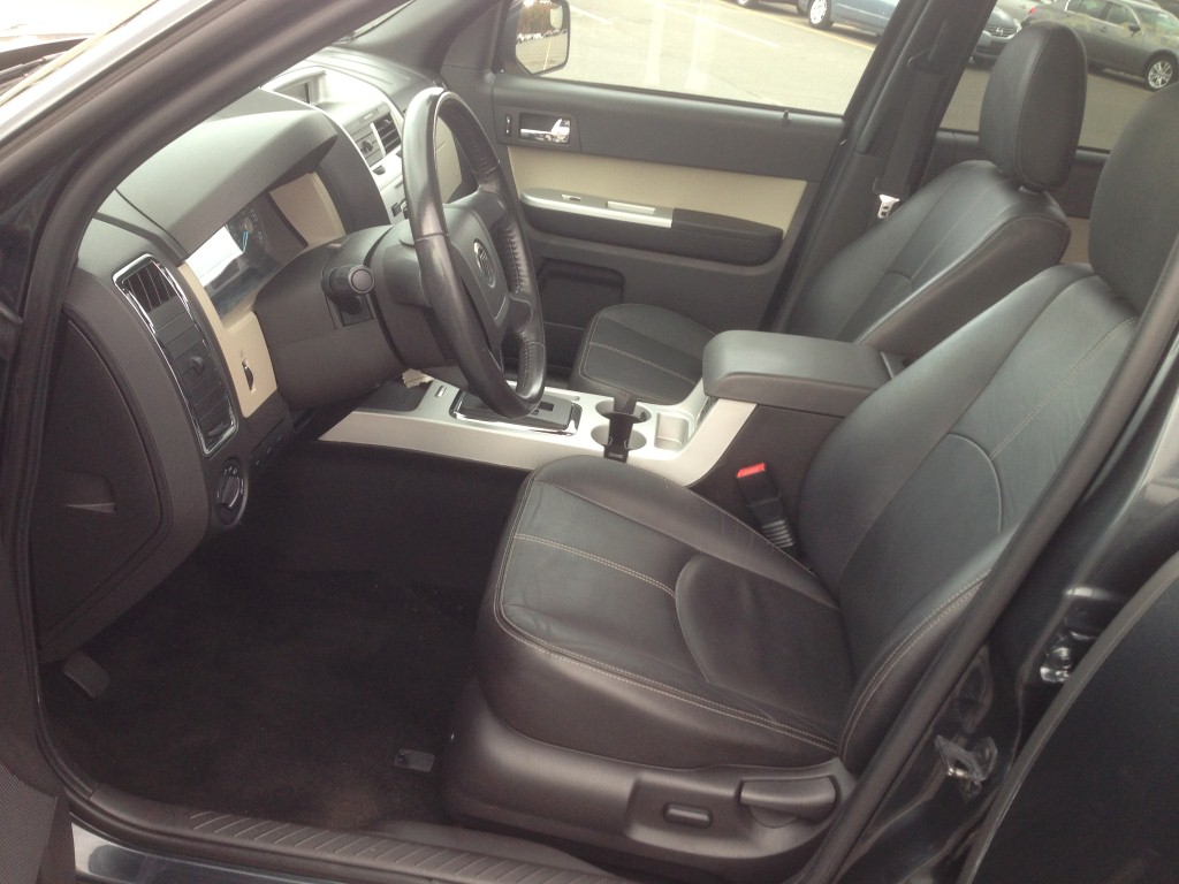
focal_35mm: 33
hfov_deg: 55.4
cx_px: 590
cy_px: 442
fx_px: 1124
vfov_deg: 42.9
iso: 64
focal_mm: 4.13
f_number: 2.4
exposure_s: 1/60
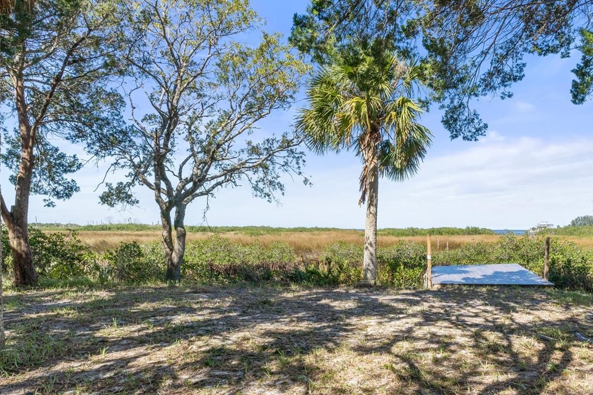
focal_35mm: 24
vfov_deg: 53.1
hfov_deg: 72.6
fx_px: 395
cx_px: 368
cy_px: 213
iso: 320
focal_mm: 12
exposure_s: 1/800
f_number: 8
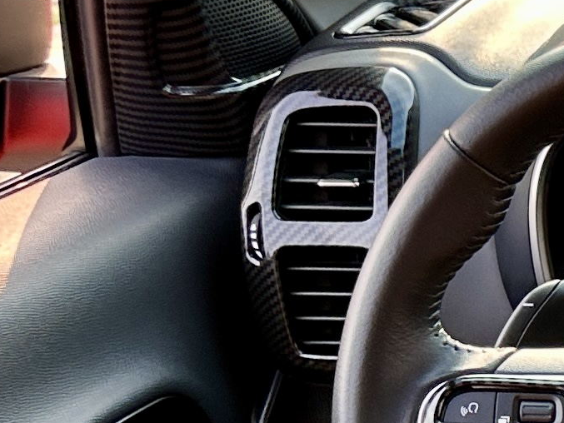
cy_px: 680
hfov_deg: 10.5
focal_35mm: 143
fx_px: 2330
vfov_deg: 10.0
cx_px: 1602
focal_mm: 6.86
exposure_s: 1/198
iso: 64
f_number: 1.78
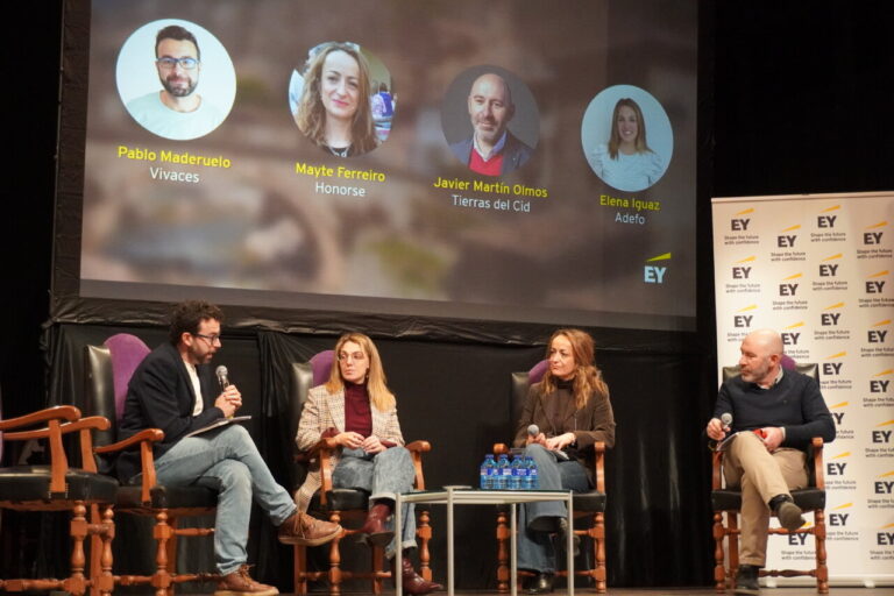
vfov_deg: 21.1
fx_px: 1602
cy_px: 298
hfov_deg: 31.2
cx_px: 447
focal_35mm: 64
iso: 5000
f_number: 5.6
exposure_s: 1/160
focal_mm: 43
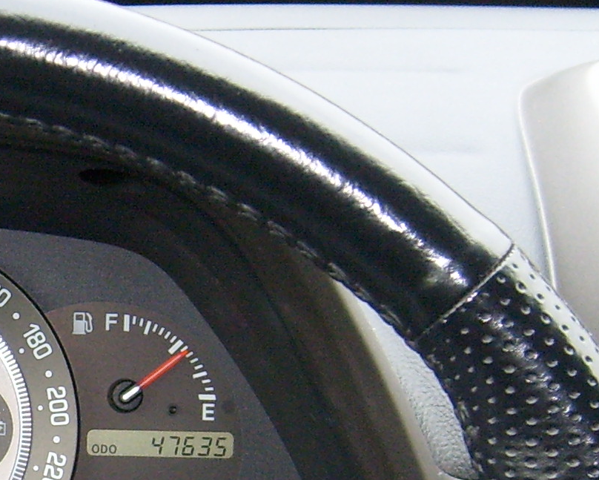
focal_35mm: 119
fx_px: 2110
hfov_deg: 15.5
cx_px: -151
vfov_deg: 12.8
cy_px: 517
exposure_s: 1/45
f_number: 2.8
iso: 100
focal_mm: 5.8
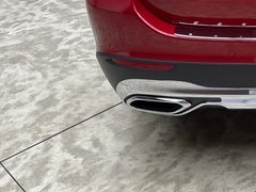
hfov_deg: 26.5
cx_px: 317
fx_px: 473
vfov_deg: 21.8
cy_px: -15
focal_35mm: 64
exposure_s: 1/120
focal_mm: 6.76
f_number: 1.78
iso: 100
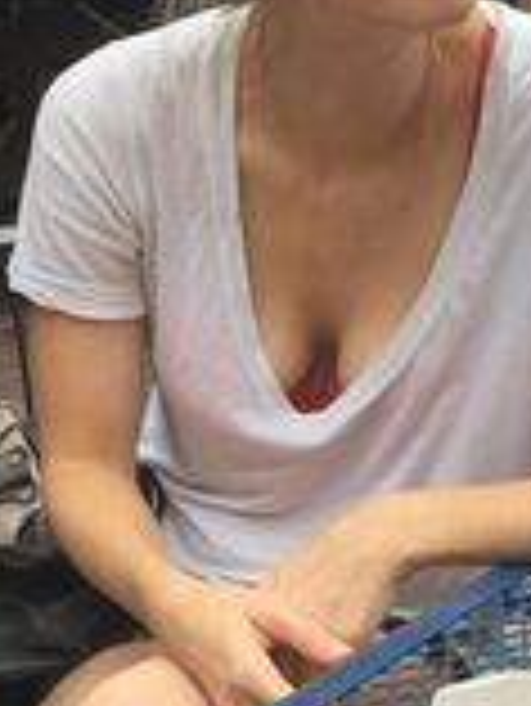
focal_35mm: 74
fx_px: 1511
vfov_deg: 26.3
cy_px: 427
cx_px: 158
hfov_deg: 19.8
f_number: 2.2
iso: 32
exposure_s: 1/608
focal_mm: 4.15
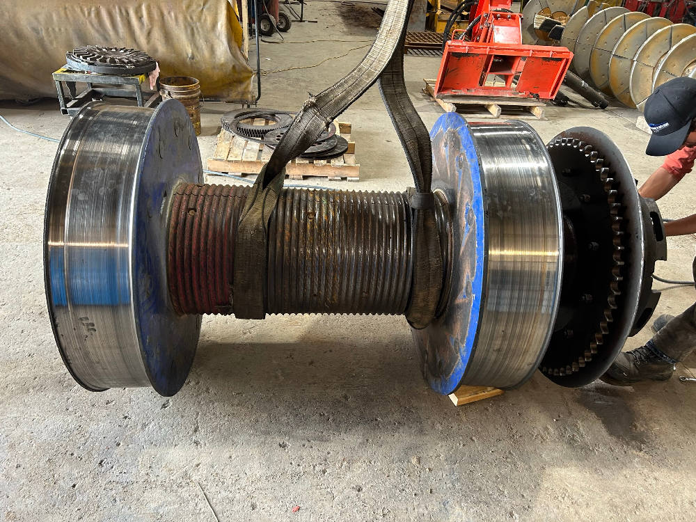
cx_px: 348
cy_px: 261
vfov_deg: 53.1
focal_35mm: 26
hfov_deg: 67.3
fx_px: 523
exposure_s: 1/60
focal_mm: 5.7
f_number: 1.5
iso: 125
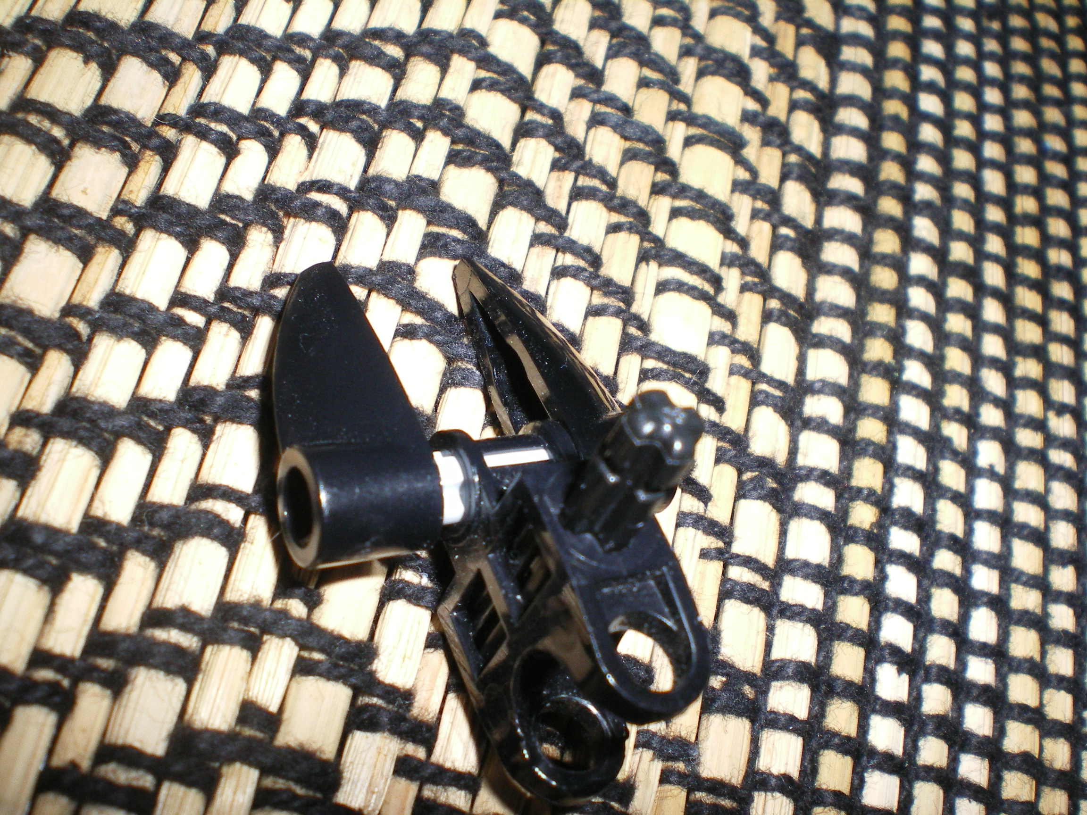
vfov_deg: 37.7
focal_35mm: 38
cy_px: 408
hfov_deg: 49.0
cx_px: 544
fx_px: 1193
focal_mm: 6.3
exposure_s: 1/50
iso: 200
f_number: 4.6
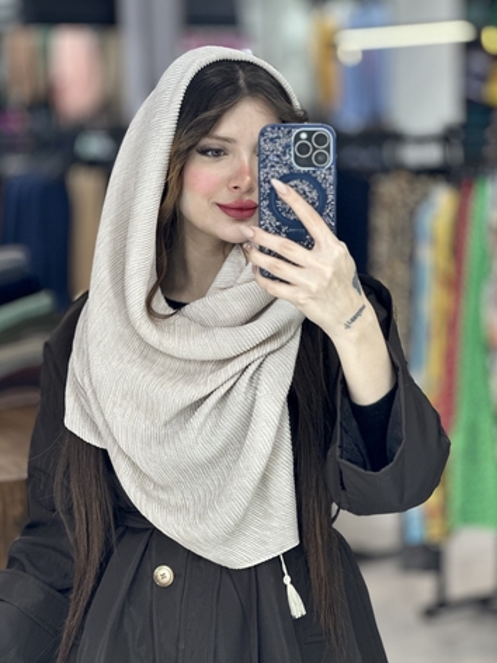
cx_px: 271
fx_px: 1665
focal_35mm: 87
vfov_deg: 22.5
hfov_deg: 17.0
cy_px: 296
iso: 125
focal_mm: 9
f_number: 2.8
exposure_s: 1/100
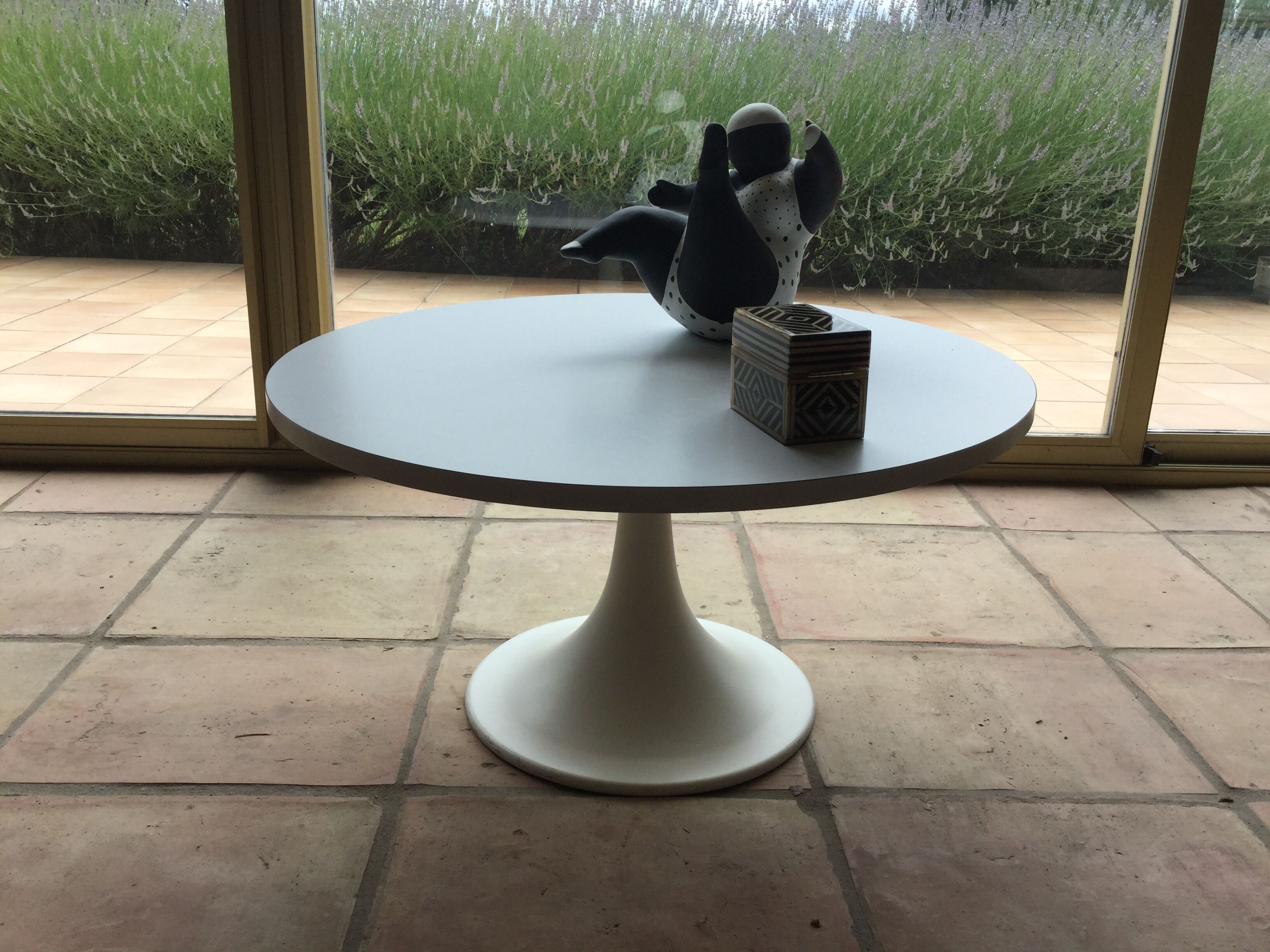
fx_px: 1137
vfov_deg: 45.4
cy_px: 476
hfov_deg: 58.4
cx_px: 635
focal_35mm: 31
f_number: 2.4
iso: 25
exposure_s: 1/570
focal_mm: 3.3
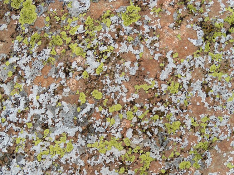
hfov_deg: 51.4
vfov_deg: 39.6
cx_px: 117
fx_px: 243
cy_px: 88
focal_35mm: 36
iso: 80
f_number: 3.6
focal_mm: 6.4
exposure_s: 1/500
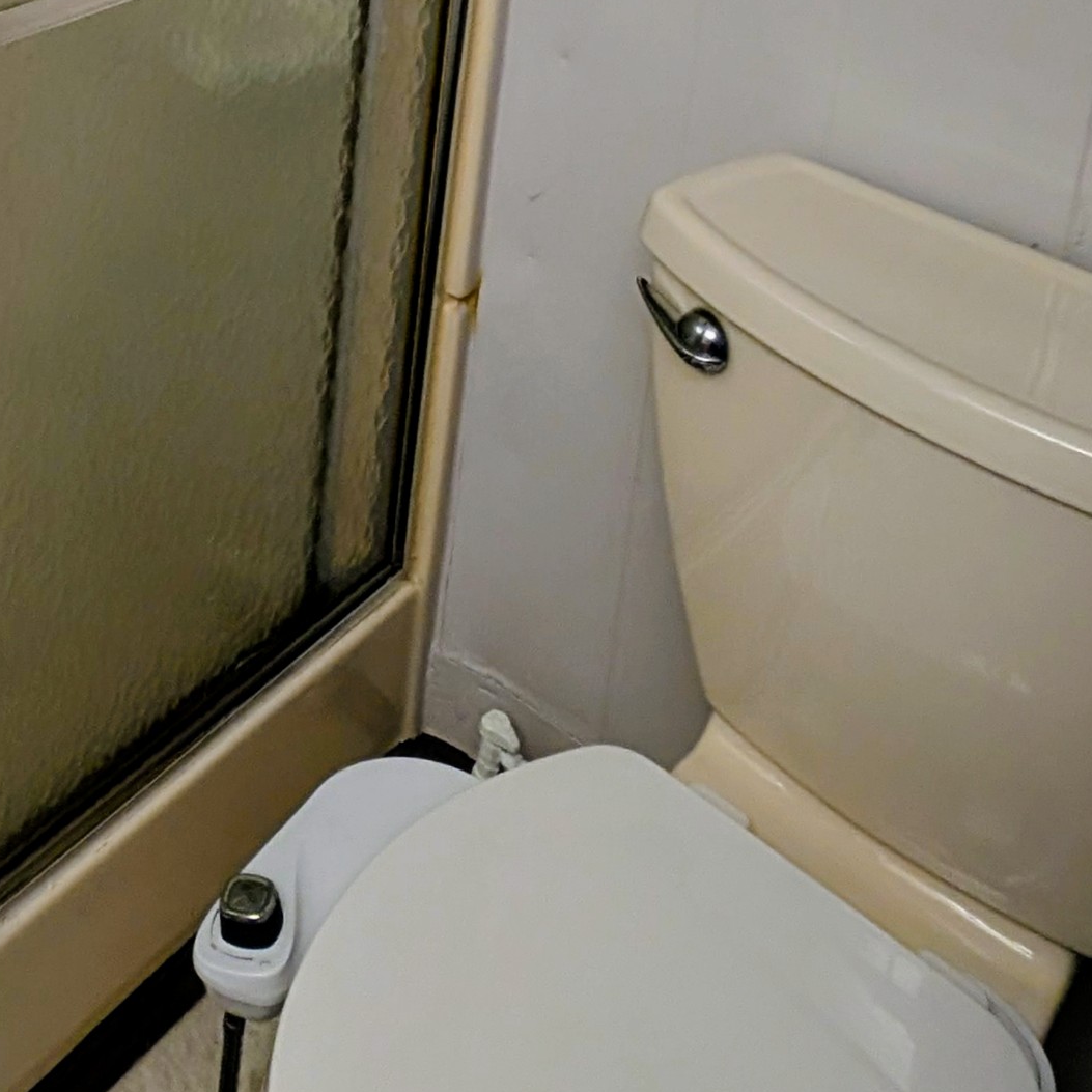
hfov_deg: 38.7
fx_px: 1392
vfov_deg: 32.7
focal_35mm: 39
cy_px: -307
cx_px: 38
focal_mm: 2.23
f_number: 1.95
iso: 218
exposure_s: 1/24
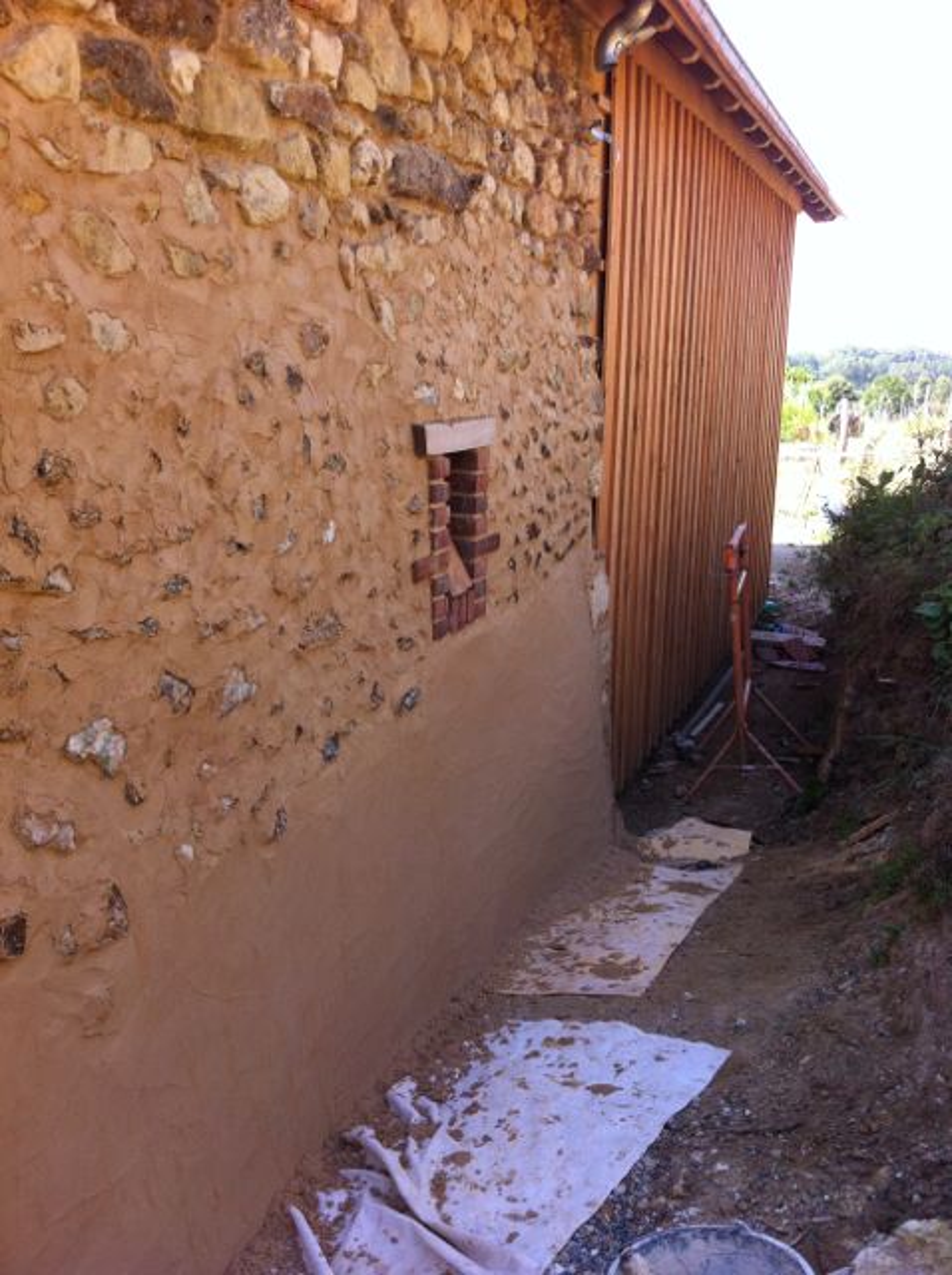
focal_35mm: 35
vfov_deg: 52.7
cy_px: 638
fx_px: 1287
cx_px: 476
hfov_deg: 40.6
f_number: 2.8
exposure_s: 1/182
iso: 80
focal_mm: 3.85
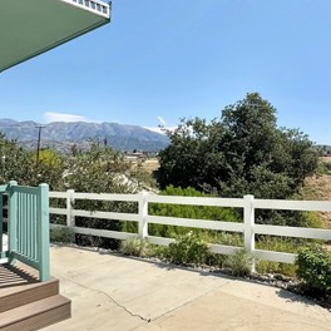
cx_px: 223
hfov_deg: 52.9
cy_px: 155
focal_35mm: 30
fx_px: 325
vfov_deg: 54.0
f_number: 2.2
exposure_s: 1/3106
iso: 50
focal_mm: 2.22
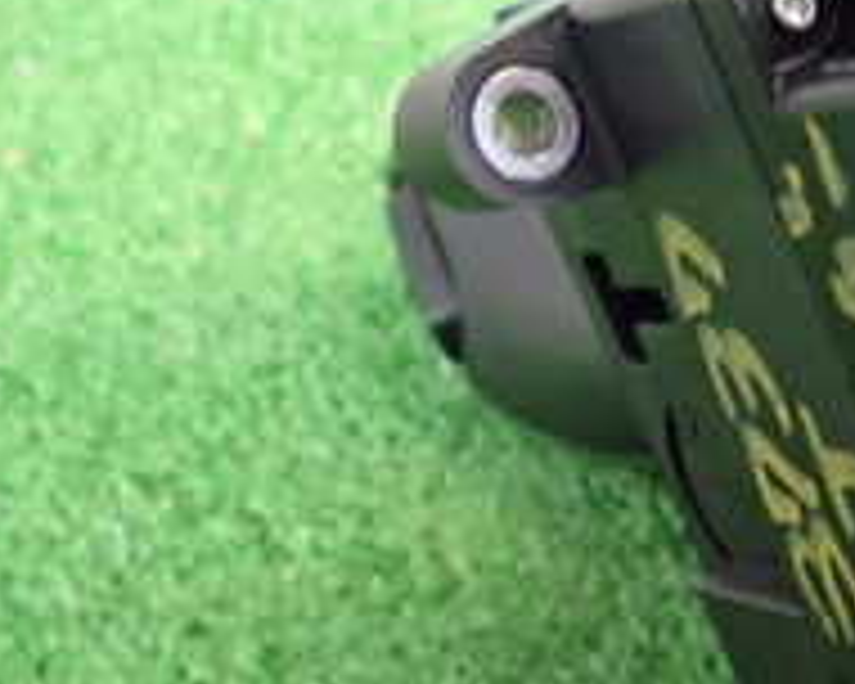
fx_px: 1948
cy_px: 405
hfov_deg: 22.4
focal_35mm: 77
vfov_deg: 19.9
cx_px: 1076
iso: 500
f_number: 2
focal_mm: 4.5
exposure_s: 1/30
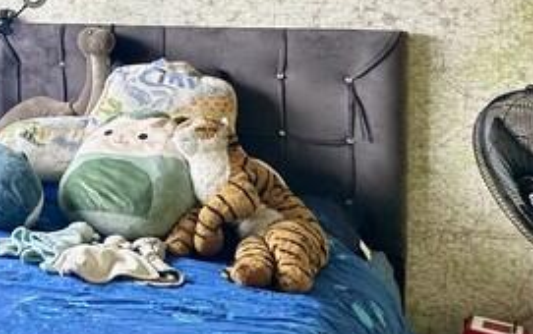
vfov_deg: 22.5
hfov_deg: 28.7
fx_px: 814
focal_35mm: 56
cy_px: 18
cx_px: -183
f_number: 2.2
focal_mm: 2.22
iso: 100
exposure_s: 1/99
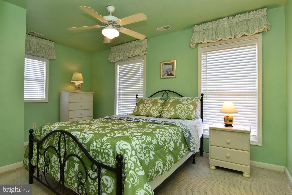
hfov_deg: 90.0
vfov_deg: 67.5
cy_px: 98
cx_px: 146
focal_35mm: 18
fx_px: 146
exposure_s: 1/80
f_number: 8
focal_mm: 12
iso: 800
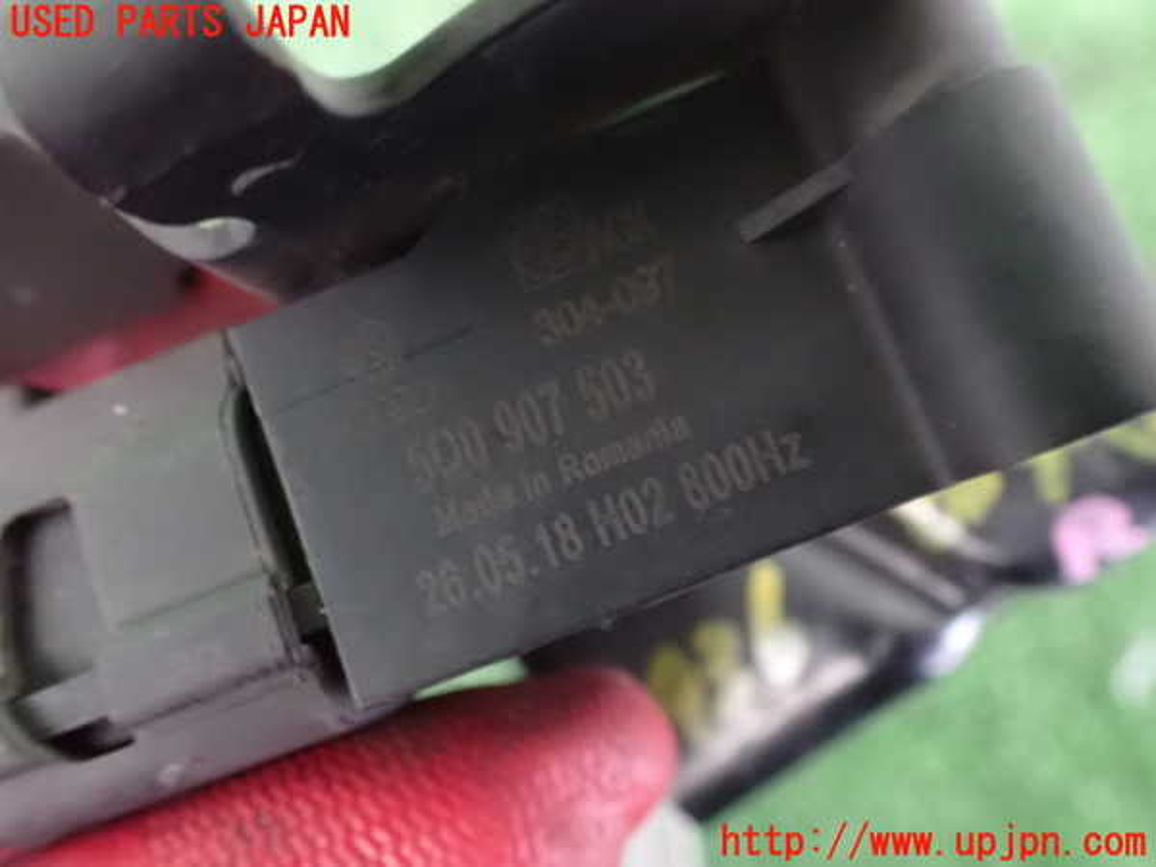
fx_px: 1002
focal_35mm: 30
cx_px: 578
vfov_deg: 46.8
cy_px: 434
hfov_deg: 60.0
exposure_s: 1/20
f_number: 2.3
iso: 1600
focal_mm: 5.4
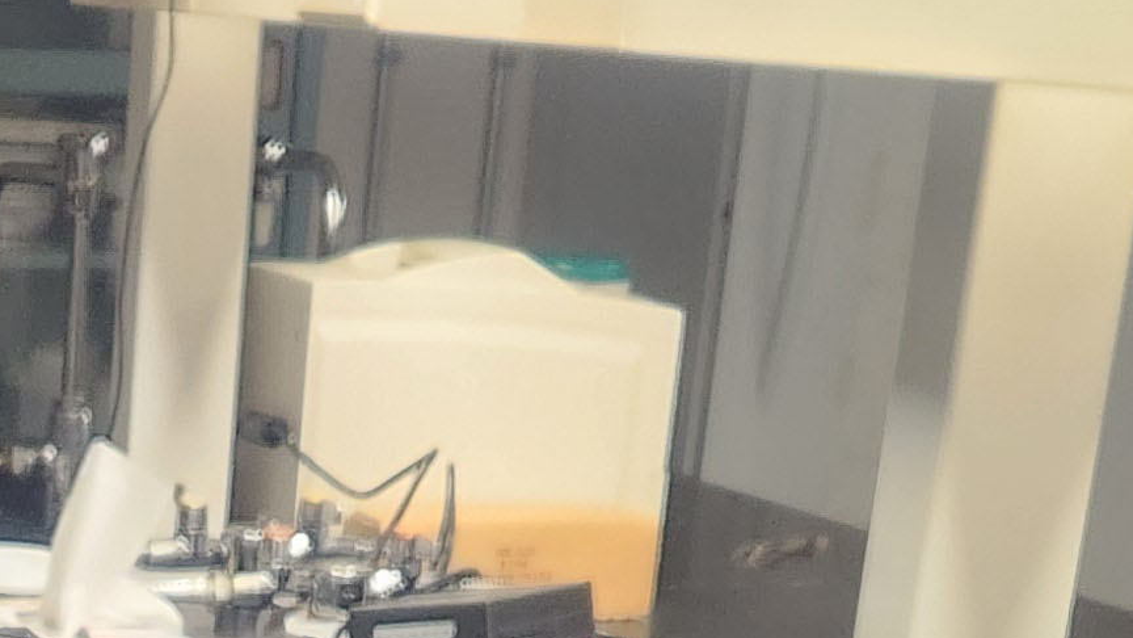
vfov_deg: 9.3
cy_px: 1565
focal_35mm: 116
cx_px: -178
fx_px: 3485
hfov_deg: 17.7
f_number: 1.8
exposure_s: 1/120
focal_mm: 5.4
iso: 640
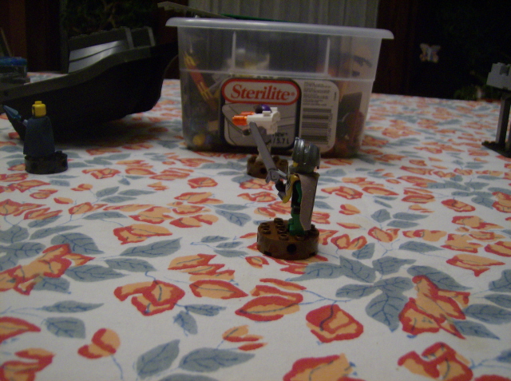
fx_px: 530
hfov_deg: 51.5
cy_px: 190
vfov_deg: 39.5
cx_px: 256
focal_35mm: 36
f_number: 2.8
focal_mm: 6
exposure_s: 1/18.5
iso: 200
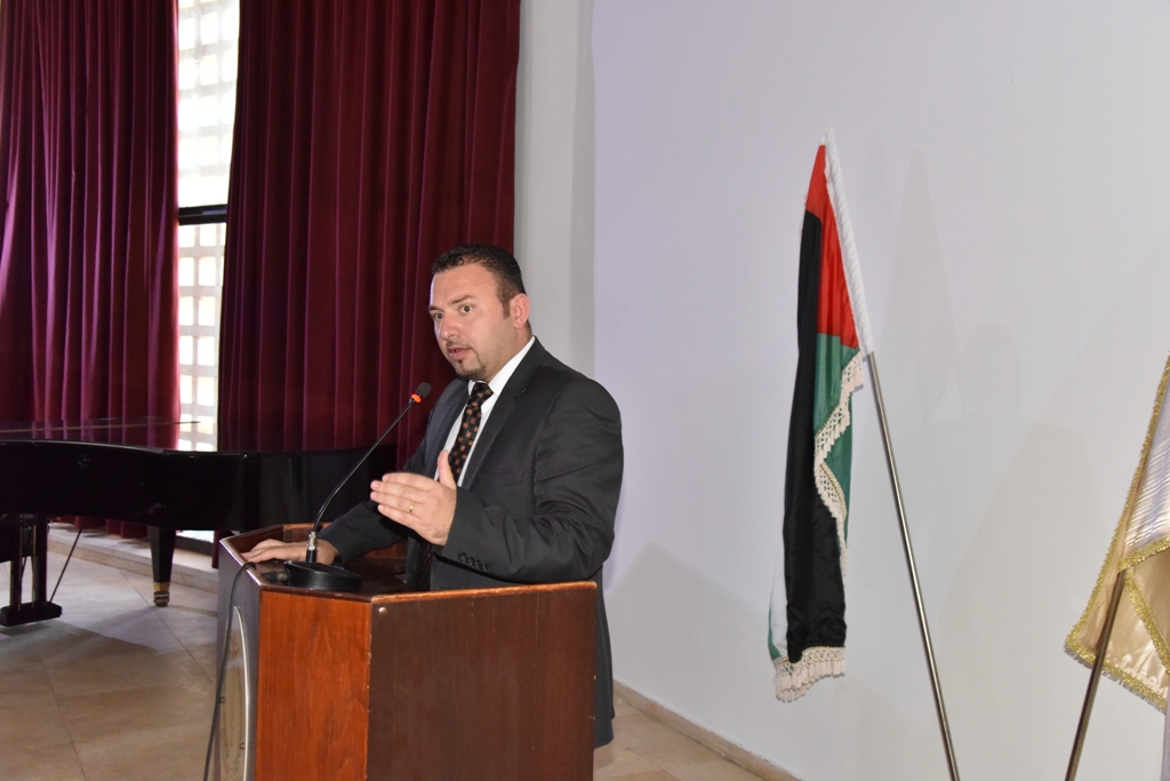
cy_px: 390
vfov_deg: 35.1
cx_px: 585
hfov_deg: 50.7
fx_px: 1235
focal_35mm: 38
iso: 3200
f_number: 7.1
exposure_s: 1/60
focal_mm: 38
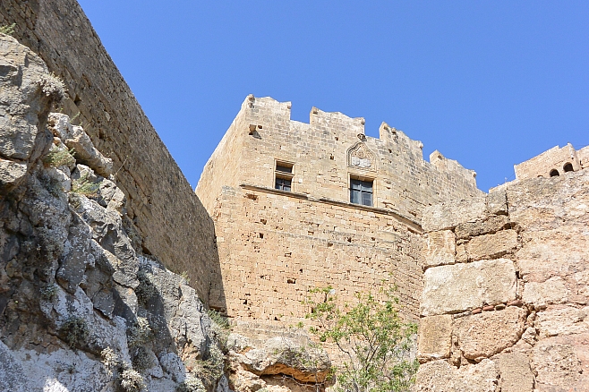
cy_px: 193
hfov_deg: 43.5
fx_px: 736
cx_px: 344
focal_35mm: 45
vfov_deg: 29.8
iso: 160
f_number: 5
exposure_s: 1/800
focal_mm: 14
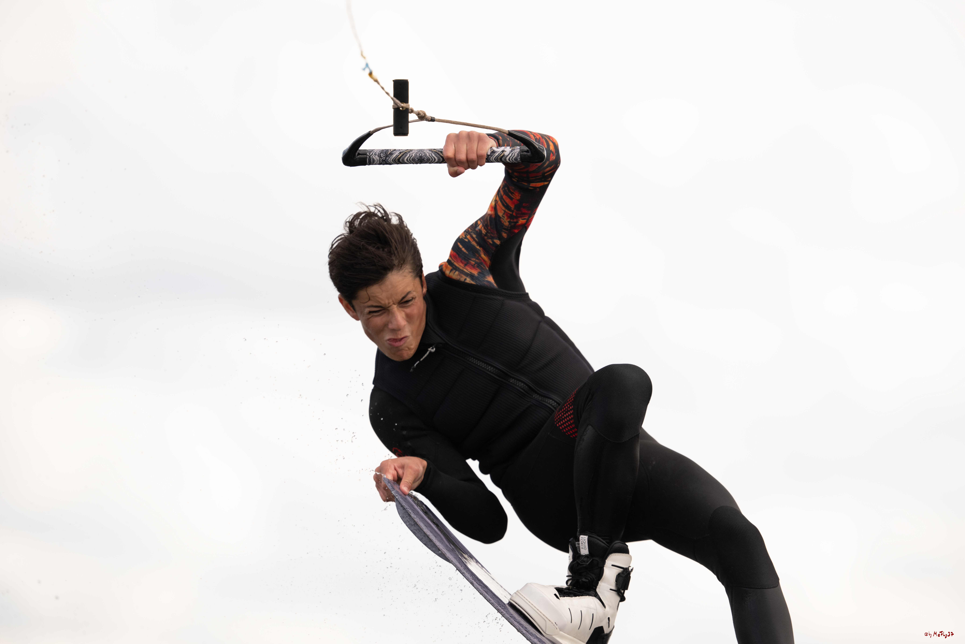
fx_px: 10721
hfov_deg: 5.2
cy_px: 322
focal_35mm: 400
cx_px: 482
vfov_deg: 3.4
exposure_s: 1/2000
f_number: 4.5
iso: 500
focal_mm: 400
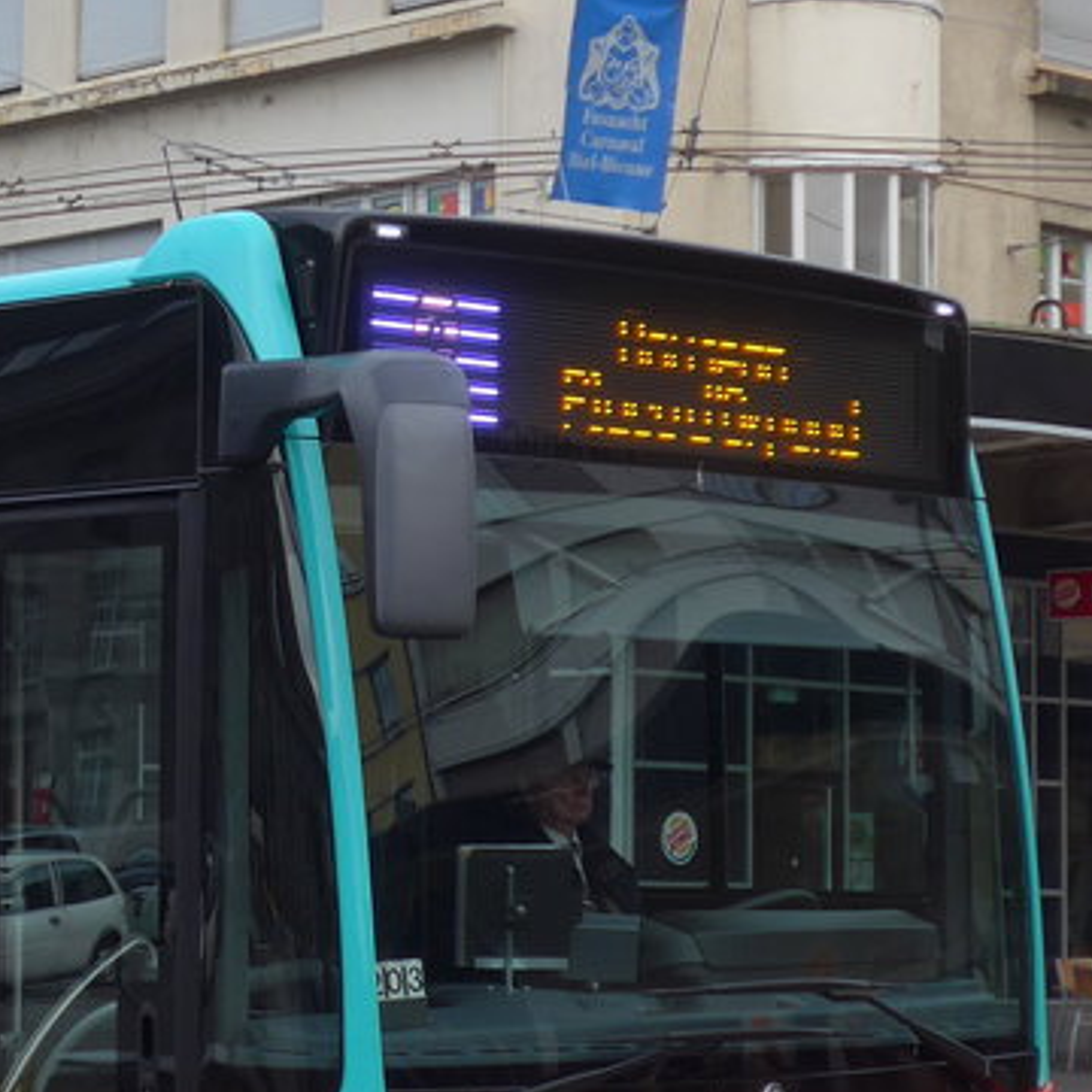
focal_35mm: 115
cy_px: 528
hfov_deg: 14.5
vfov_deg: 15.2
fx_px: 4104
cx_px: -340
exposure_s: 1/400
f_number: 2.8
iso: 80
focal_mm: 8
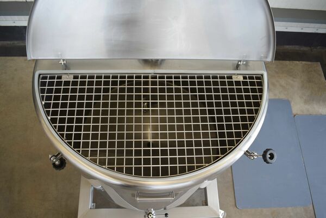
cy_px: 109
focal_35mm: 30
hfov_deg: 61.9
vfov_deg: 43.6
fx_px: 272
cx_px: 163
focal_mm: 20
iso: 400
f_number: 4.5
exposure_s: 1/80
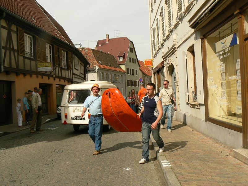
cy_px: 93
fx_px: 258
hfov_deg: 51.4
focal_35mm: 36
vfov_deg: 39.7
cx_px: 124
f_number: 6.3
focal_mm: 6
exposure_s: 1/500
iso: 80
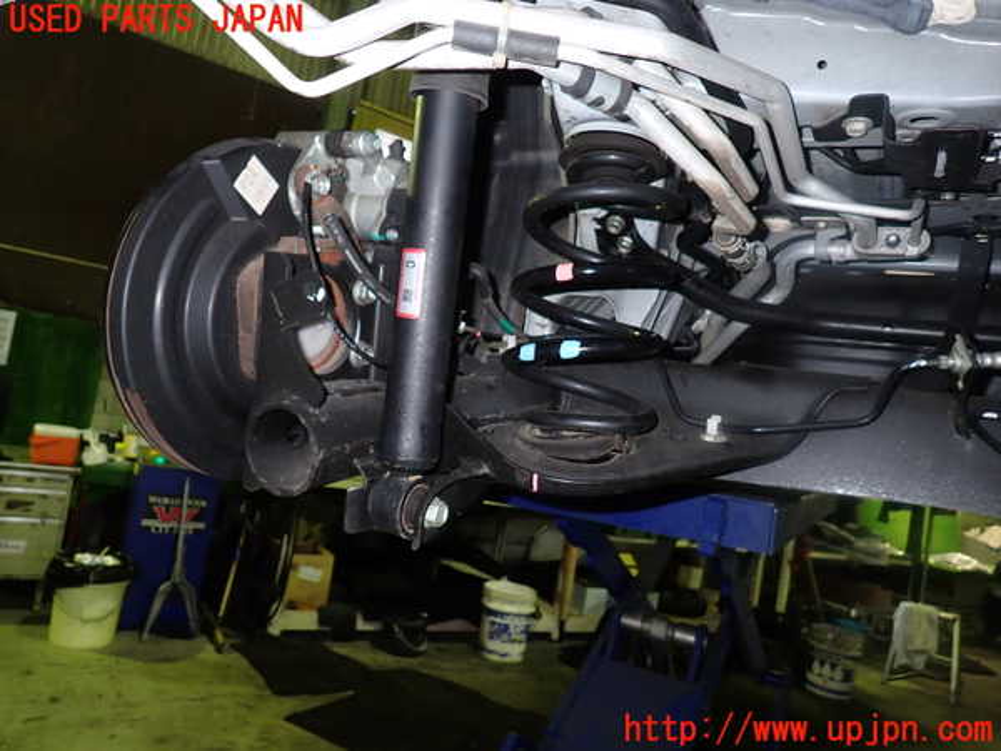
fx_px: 723
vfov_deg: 54.9
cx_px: 500
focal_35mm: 25
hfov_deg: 69.4
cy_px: 376
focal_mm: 4.5
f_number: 2
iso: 200
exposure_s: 1/30
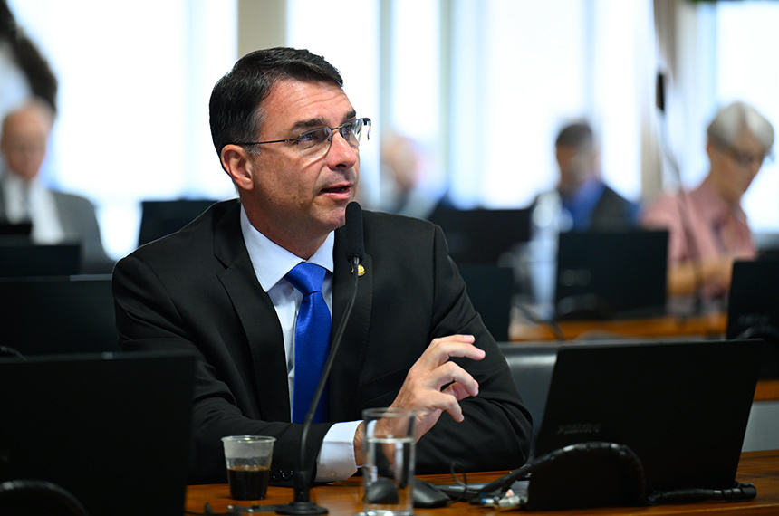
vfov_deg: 7.6
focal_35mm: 180
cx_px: 390
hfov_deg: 11.4
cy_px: 258
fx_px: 3888
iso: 2000
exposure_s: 1/160
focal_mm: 180
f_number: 2.8
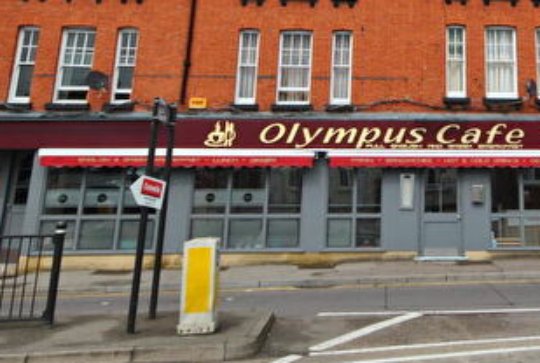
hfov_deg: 42.5
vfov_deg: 28.8
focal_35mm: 44
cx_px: 423
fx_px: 664
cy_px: 3
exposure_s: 1/200
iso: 100
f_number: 7.1
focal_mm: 13
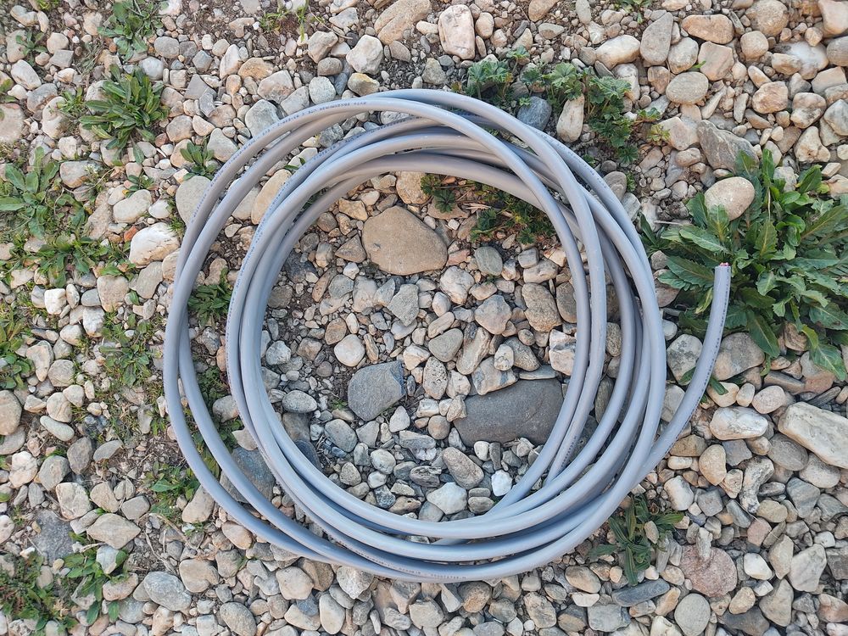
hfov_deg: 67.3
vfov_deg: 53.1
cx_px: 424
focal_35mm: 26
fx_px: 637
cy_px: 318
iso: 142
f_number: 1.79
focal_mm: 4.74
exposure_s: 1/50
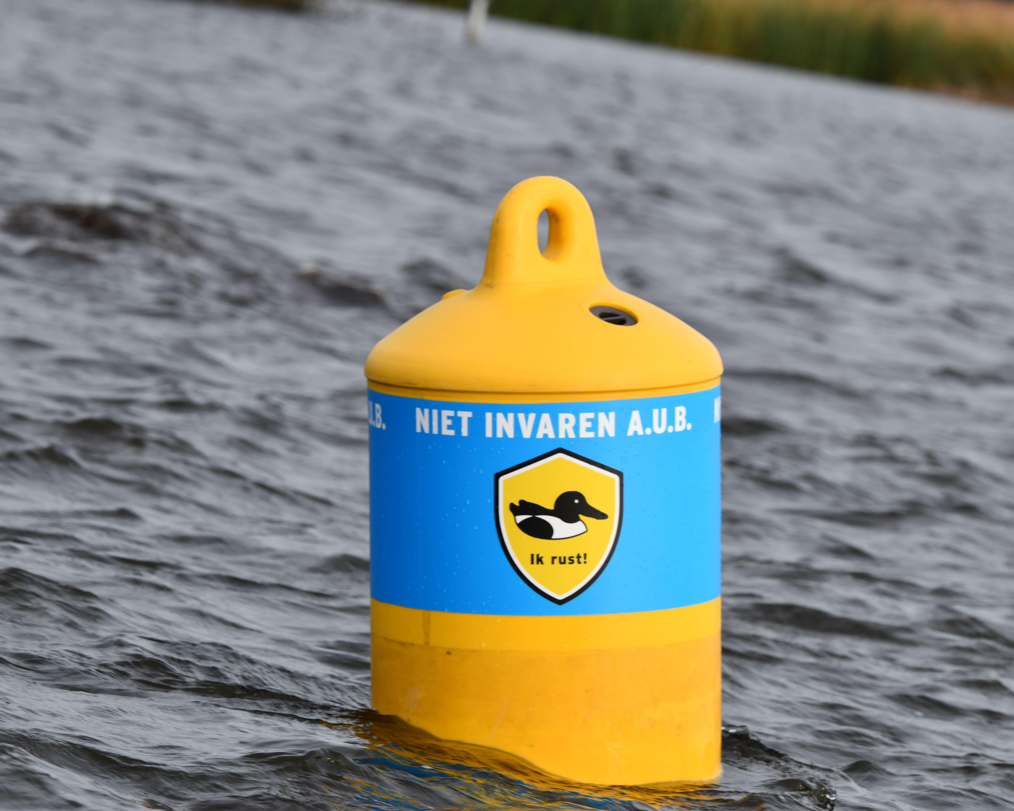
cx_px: 633
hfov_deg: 5.9
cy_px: 422
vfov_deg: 4.7
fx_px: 9874
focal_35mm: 329
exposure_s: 1/250
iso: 125
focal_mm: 230
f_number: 10
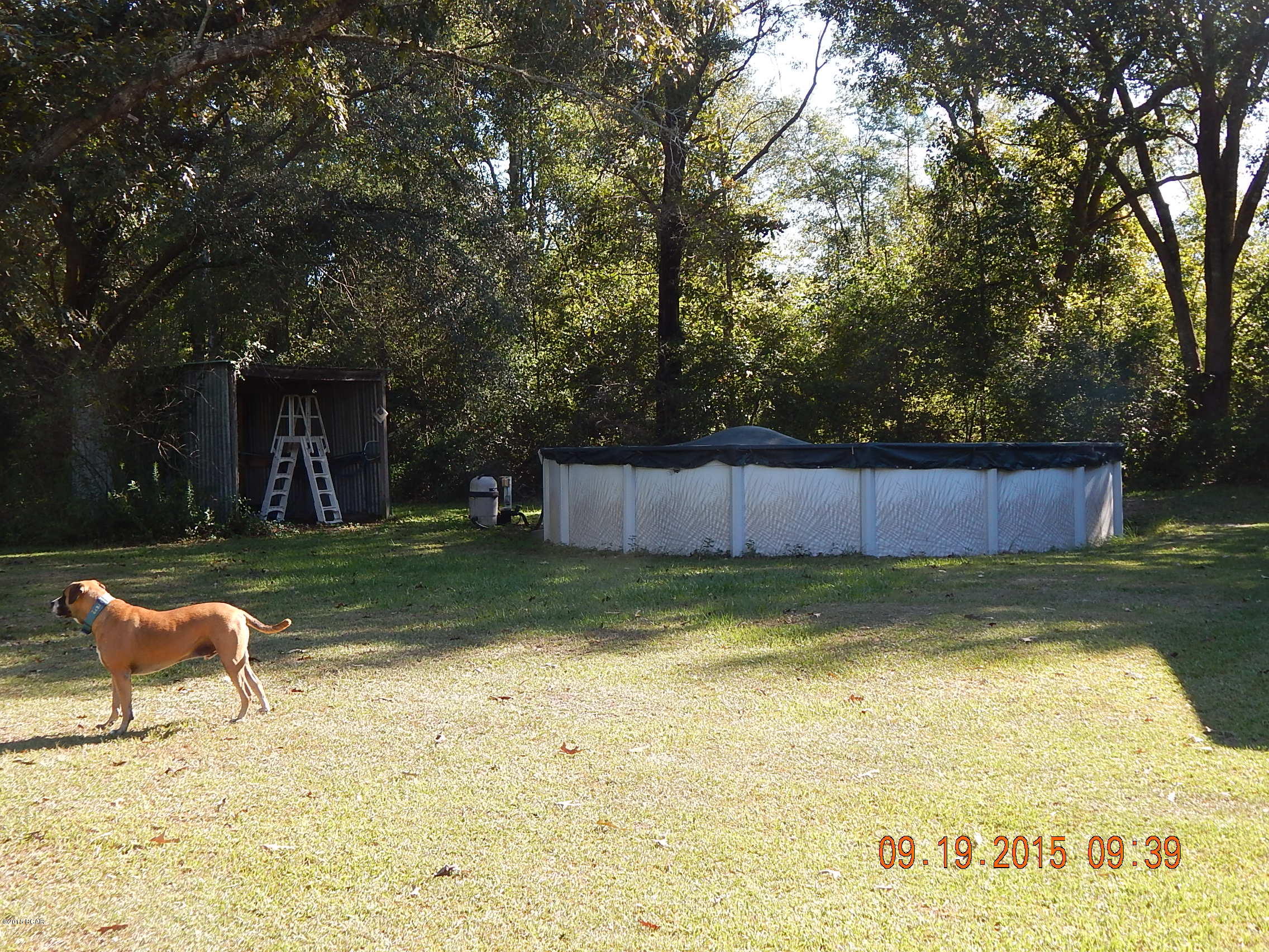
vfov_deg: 33.6
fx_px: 1576
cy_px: 476
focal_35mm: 43
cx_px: 634
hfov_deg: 43.9
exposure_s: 1/250
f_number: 3.6
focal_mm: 7.7
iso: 125
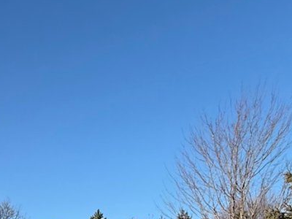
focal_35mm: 53
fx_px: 447
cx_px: -27
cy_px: 324
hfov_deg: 32.0
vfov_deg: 22.7
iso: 50
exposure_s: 1/2165
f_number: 2.2
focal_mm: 2.22
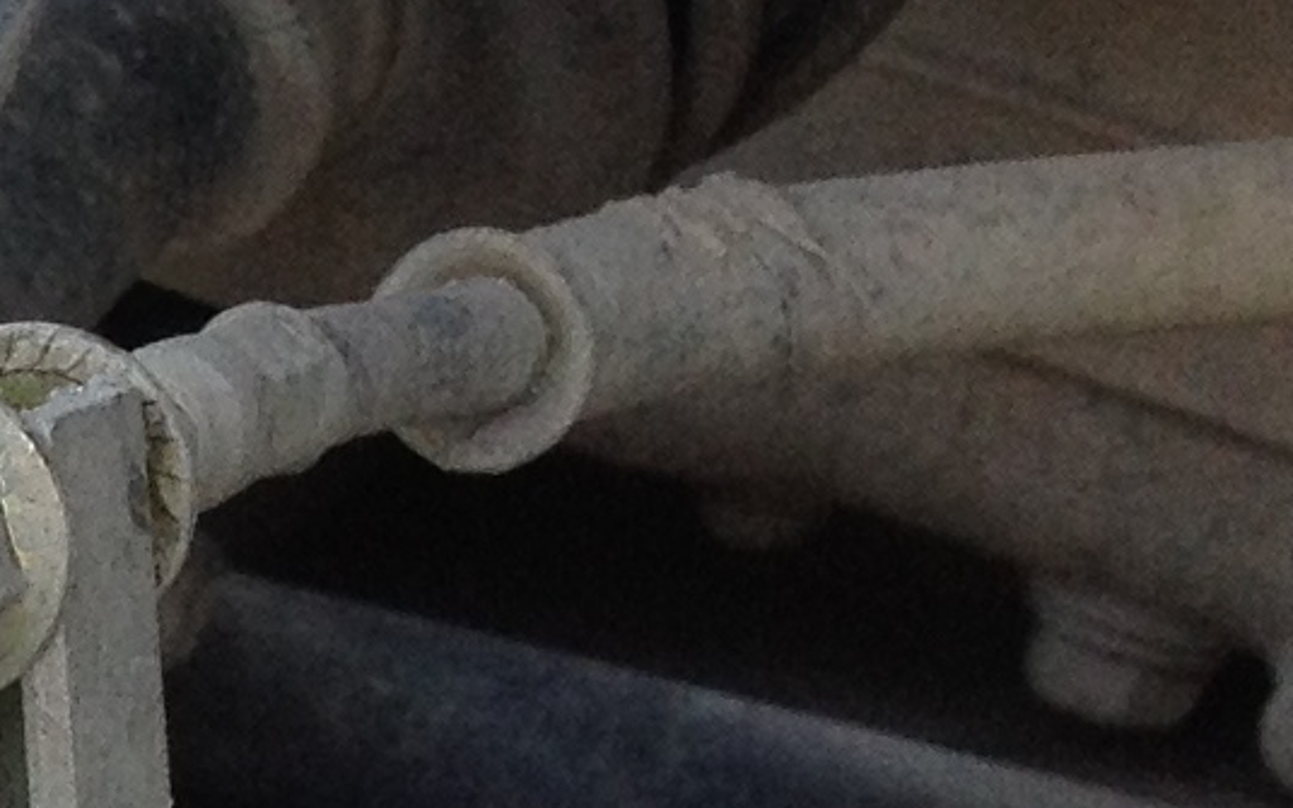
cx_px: -1428
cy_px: 1558
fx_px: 7964
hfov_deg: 8.7
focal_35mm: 226
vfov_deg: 5.7
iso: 80
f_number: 2.4
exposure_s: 1/120
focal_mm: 4.28
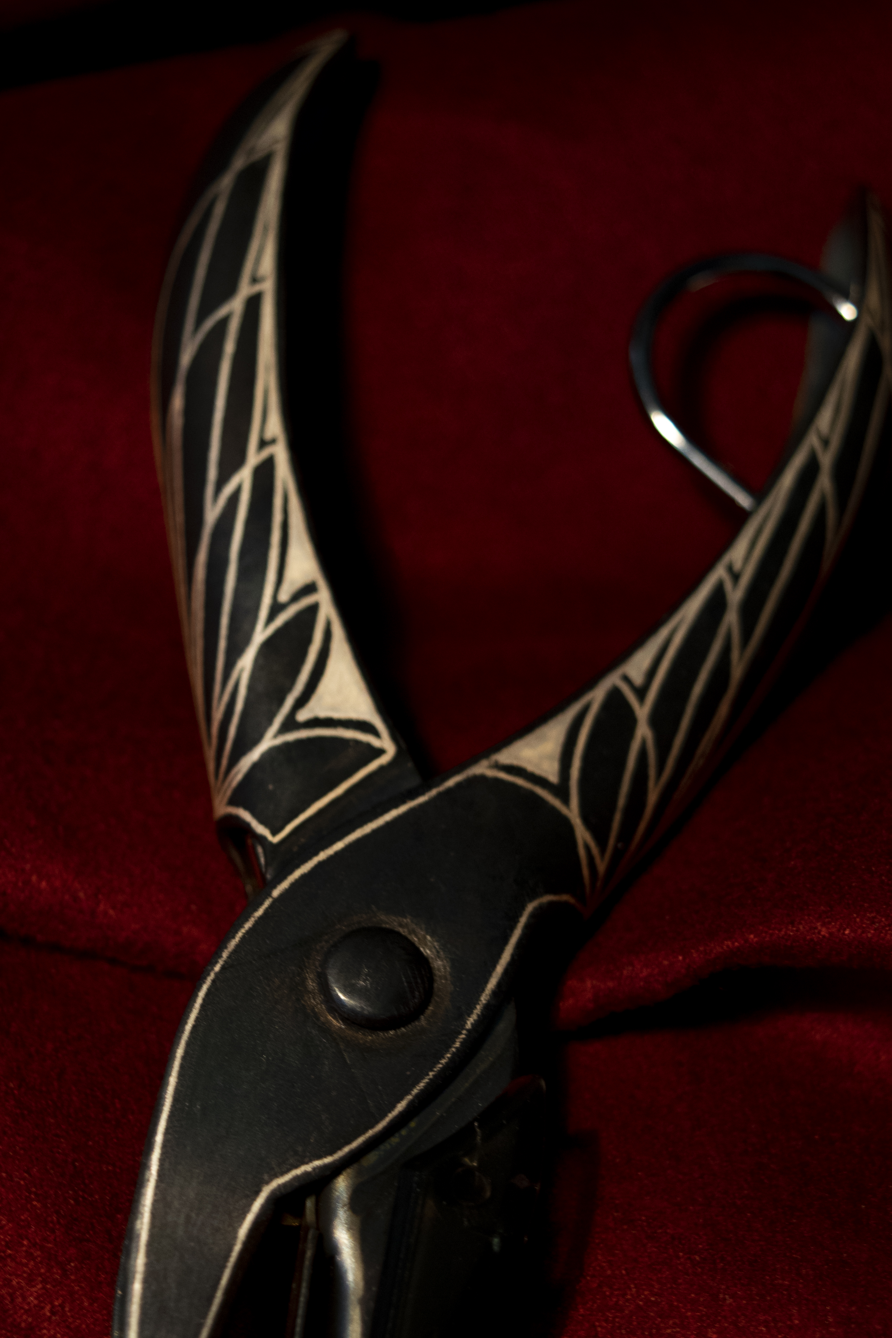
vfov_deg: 23.9
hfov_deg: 16.1
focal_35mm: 85
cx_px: 399
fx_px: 3159
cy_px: 816
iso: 400
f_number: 5
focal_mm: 36
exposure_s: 1/20
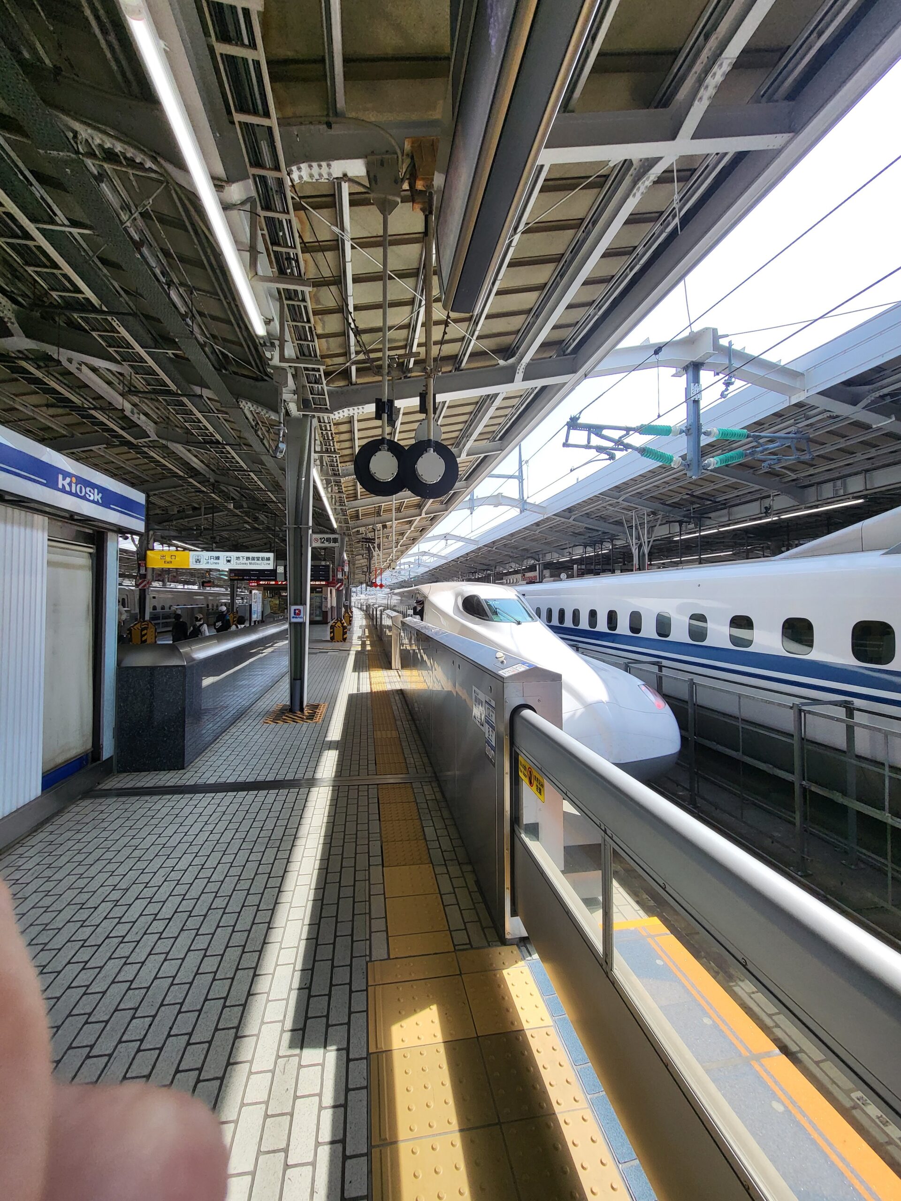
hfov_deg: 89.9
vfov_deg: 106.2
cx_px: 450
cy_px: 600
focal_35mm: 13
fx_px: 451
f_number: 2.2
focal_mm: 1.74
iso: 32
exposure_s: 1/575
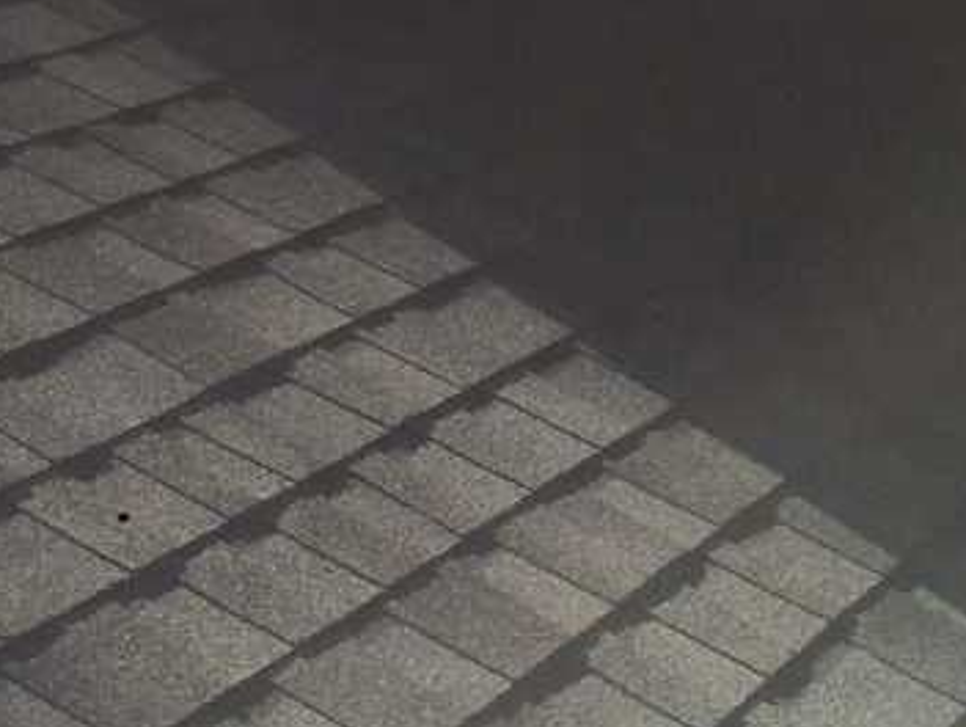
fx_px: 3073
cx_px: -73
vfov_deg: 12.6
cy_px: -476
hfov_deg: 17.3
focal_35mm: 110
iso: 32
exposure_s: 1/1414
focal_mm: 4.15
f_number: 2.2
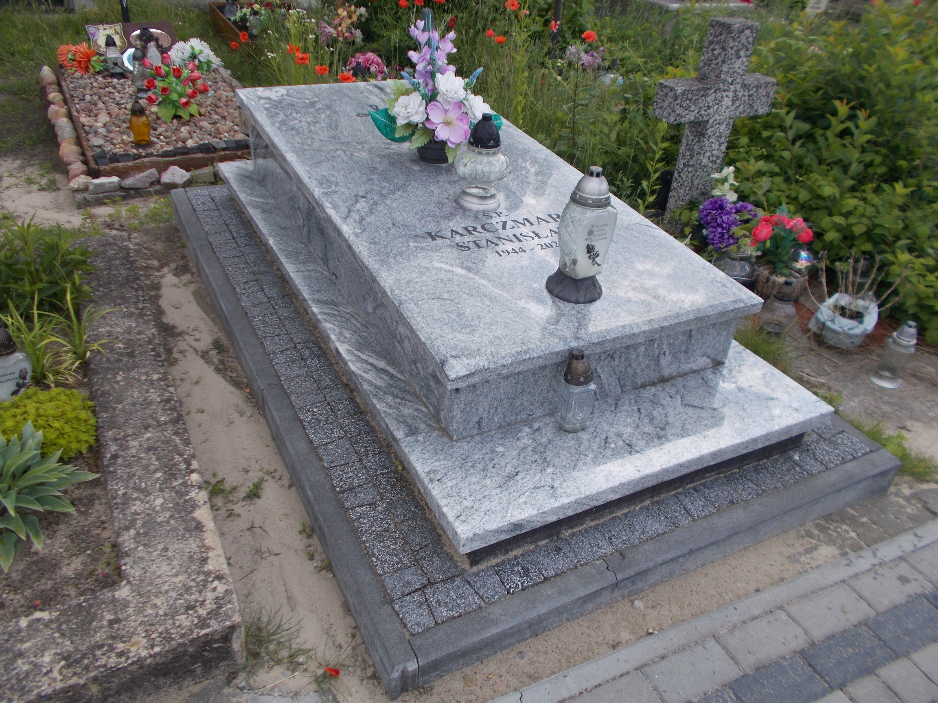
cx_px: 469
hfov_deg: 67.3
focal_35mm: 26
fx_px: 705
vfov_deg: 53.1
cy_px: 352
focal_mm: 4.6
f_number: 8
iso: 80
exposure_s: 1/80
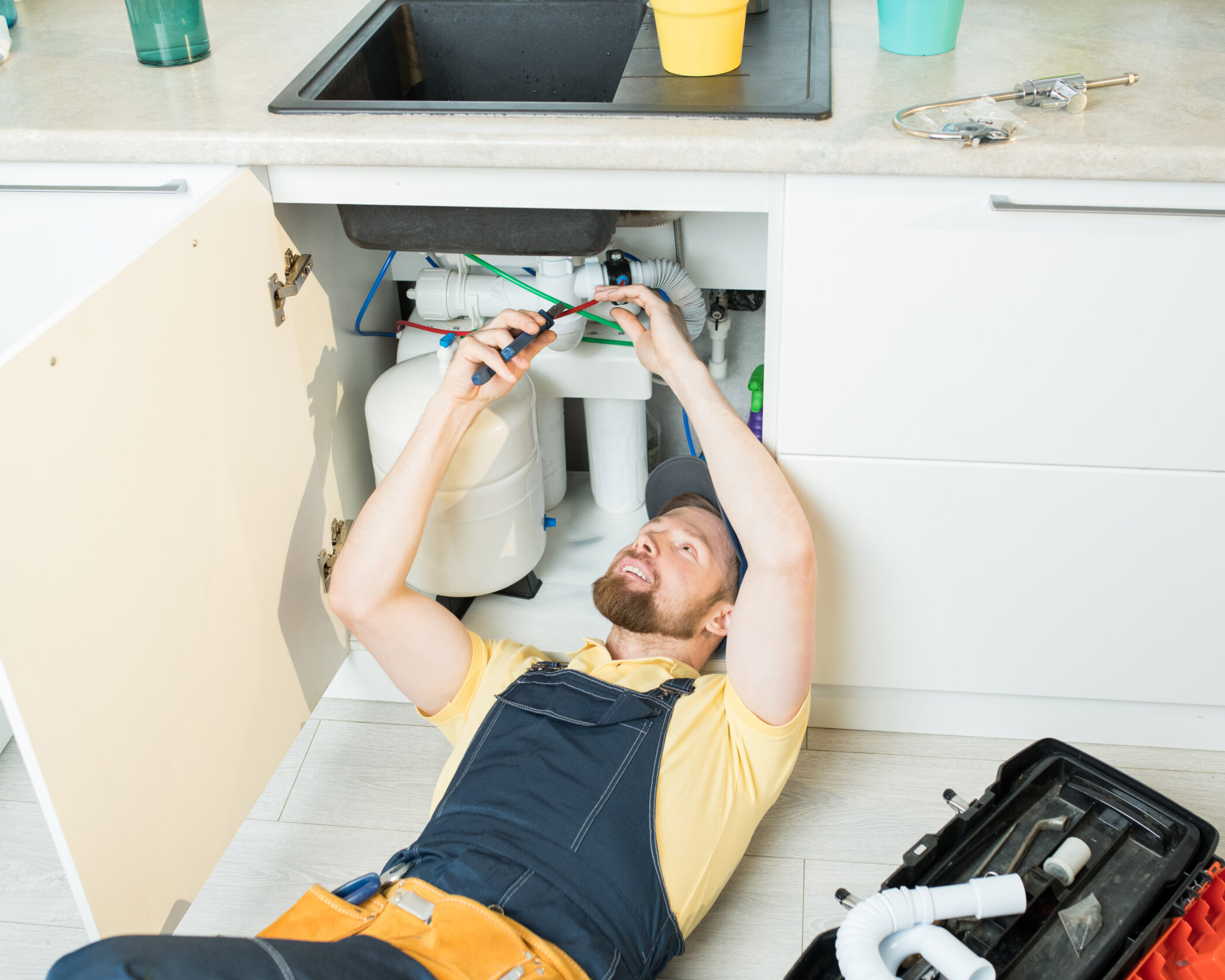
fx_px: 1450
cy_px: 495
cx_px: 626
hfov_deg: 45.8
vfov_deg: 37.3
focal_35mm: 40
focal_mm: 35
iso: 800
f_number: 4
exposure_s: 1/160
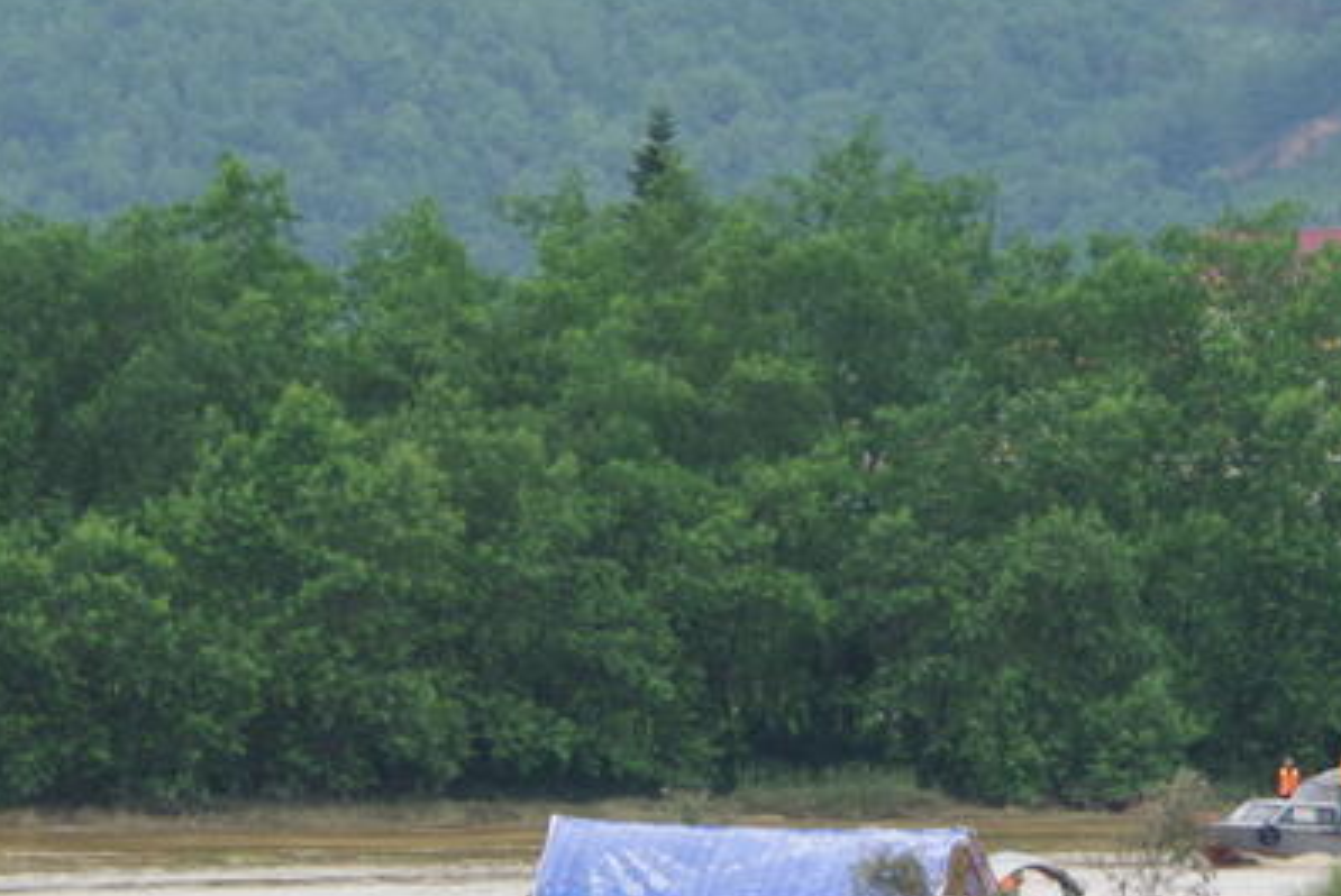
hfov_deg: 5.6
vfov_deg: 3.8
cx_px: 1034
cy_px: 773
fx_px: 13680
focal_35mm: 367
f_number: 10
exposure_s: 1/500
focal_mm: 115
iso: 800
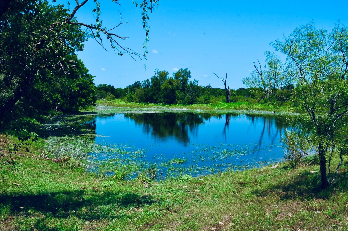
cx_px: 174
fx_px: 347
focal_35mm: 36
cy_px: 116
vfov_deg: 36.7
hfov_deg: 53.2
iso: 110
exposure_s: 1/125
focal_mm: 24
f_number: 11
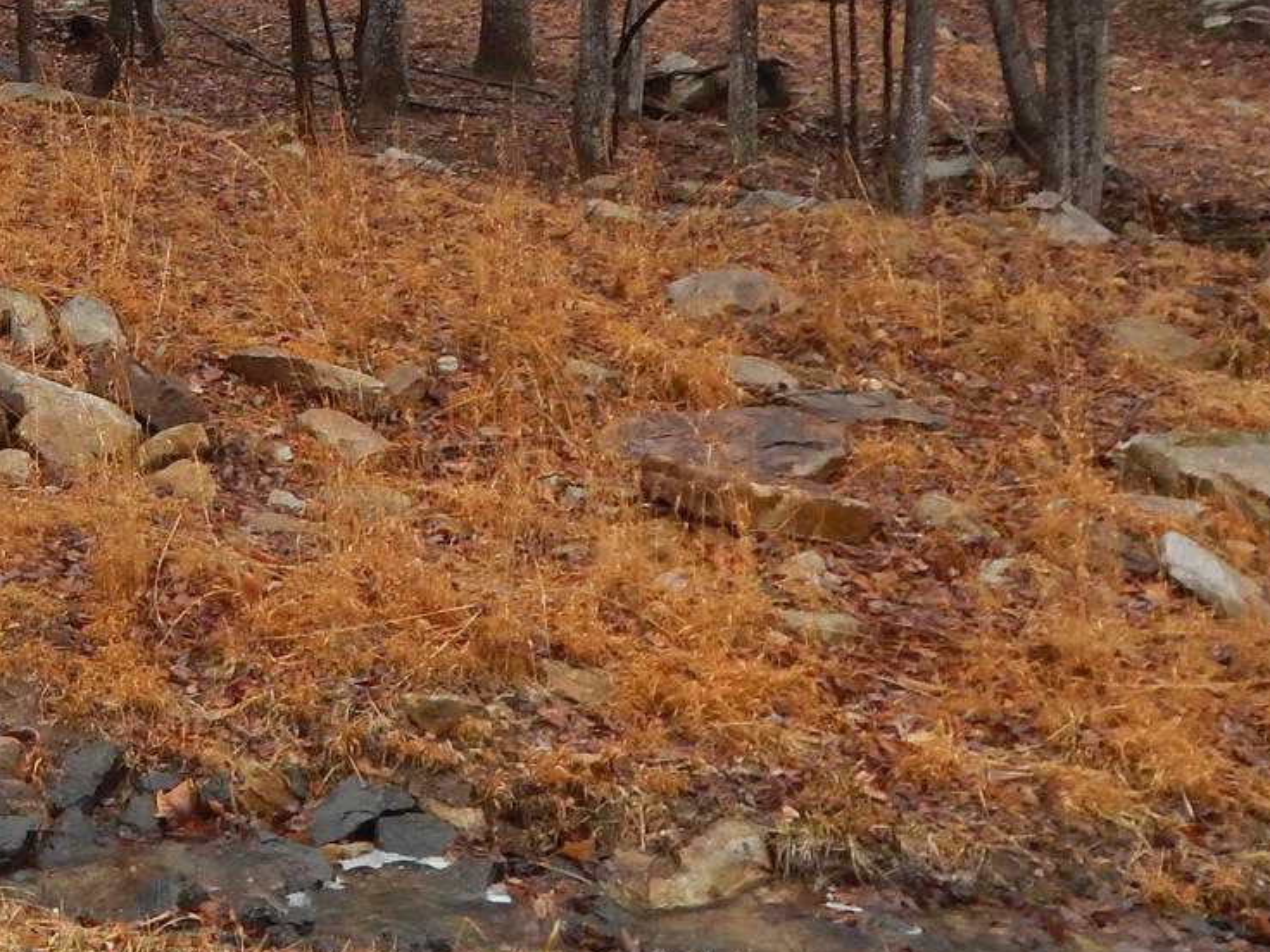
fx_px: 2348
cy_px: 24
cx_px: -112
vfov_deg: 22.2
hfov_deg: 27.7
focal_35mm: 64
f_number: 3
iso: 125
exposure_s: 1/60
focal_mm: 4
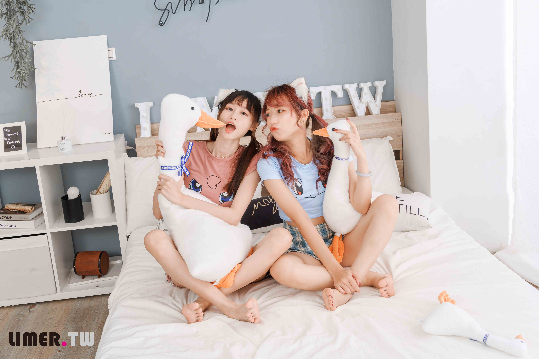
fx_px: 554
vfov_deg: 35.9
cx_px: 270
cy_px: 180
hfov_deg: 51.9
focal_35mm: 37
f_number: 7.1
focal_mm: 37
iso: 200
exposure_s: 1/100
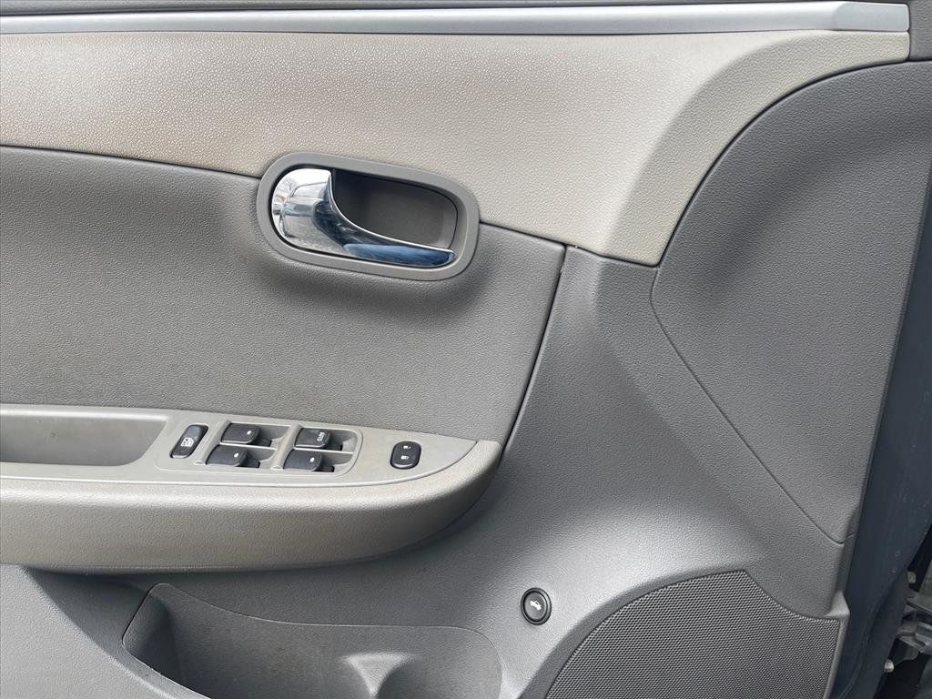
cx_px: 466
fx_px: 700
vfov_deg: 53.1
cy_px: 350
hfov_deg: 67.3
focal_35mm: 26
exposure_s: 1/121
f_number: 1.6
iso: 40
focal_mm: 5.1
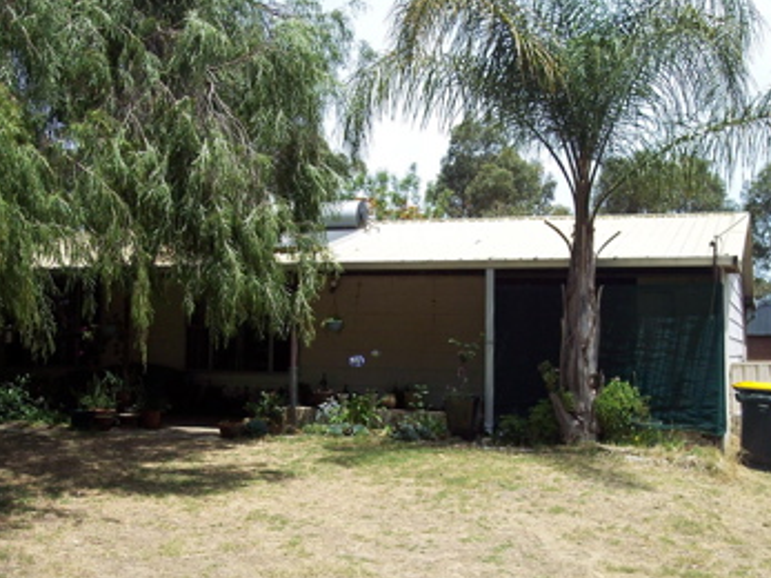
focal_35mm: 45
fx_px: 1002
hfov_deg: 42.1
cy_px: 309
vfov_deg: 32.2
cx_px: 364
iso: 100
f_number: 4
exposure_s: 1/500
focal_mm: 8
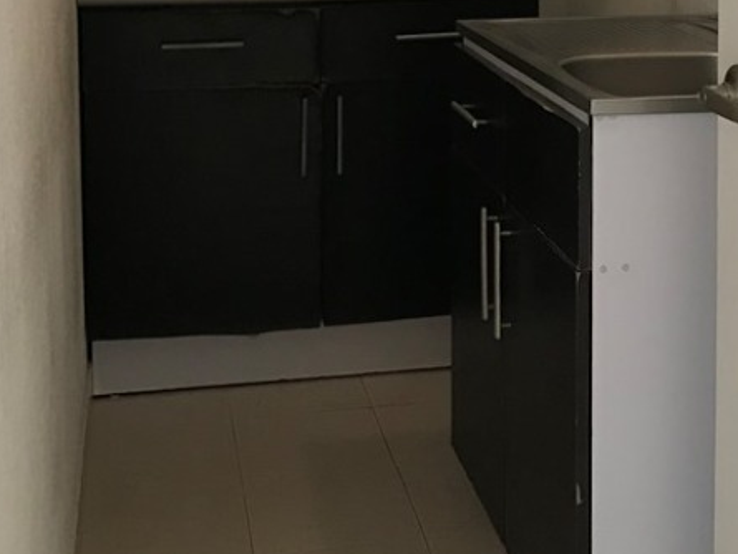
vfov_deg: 20.9
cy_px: -58
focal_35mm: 67
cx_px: 463
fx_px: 1429
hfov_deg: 28.8
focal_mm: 3.99
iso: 50
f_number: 1.8
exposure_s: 1/15
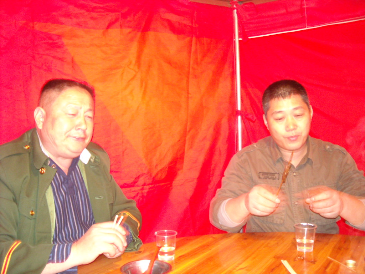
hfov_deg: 52.6
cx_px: 182
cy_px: 137
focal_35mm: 35
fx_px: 369
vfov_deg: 40.7
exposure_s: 1/7
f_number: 2.8
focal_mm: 5.7
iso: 400
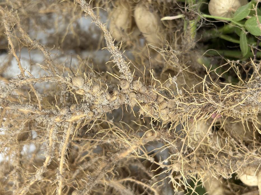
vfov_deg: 28.0
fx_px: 392
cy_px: 98
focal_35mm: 52
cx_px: 130
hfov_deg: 36.8
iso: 32
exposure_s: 1/988
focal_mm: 5.96
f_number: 1.6
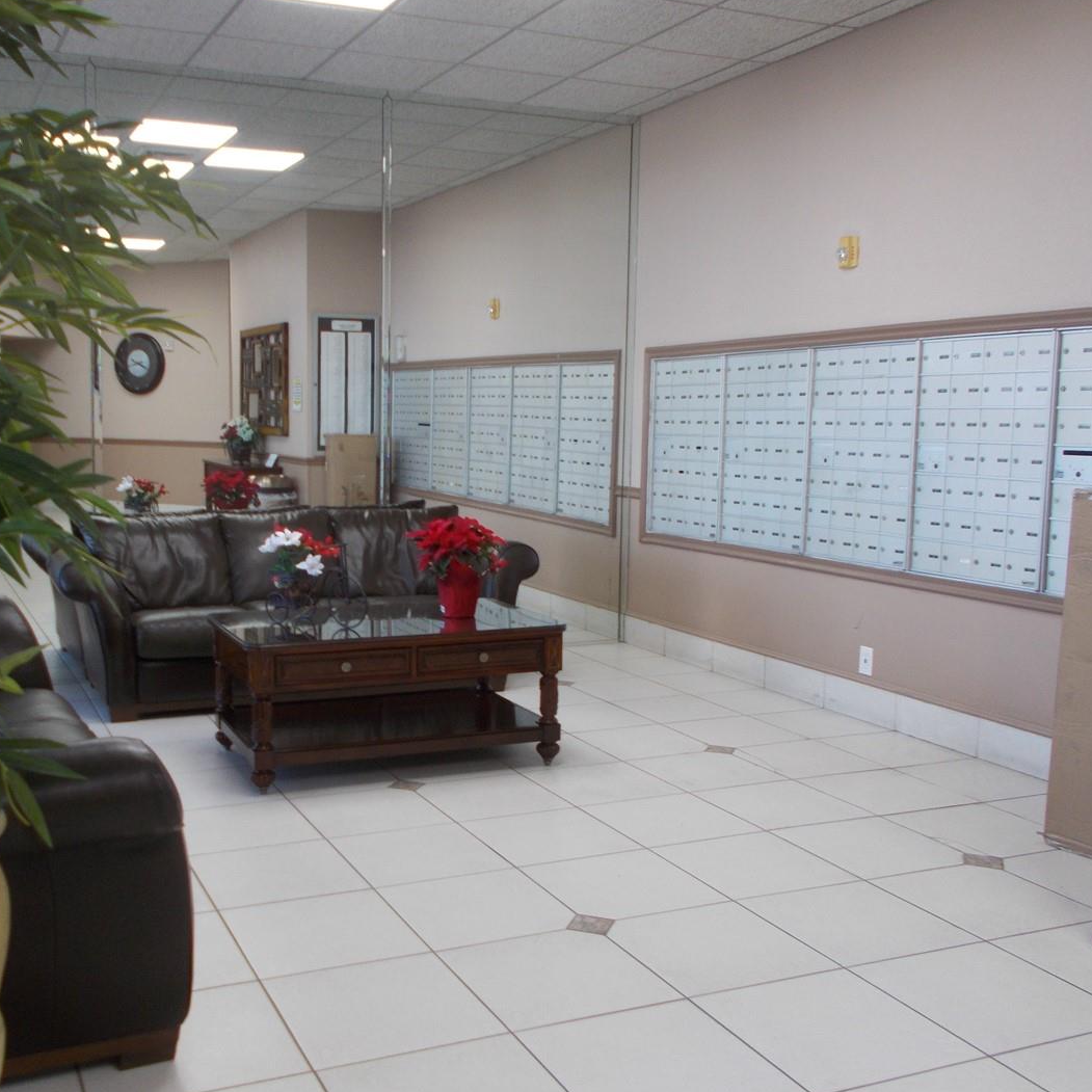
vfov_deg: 47.2
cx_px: 417
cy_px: 562
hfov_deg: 46.8
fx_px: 1249
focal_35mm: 35
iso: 80
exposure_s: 1/30
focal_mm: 4.6
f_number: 3.2
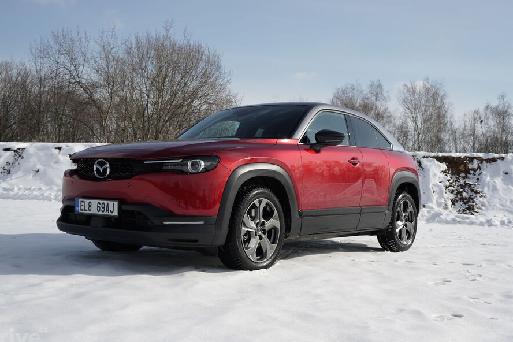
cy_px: 168
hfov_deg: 48.5
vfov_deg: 33.4
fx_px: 570
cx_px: 251
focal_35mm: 40
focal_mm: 37
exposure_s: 1/400
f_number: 8
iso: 100
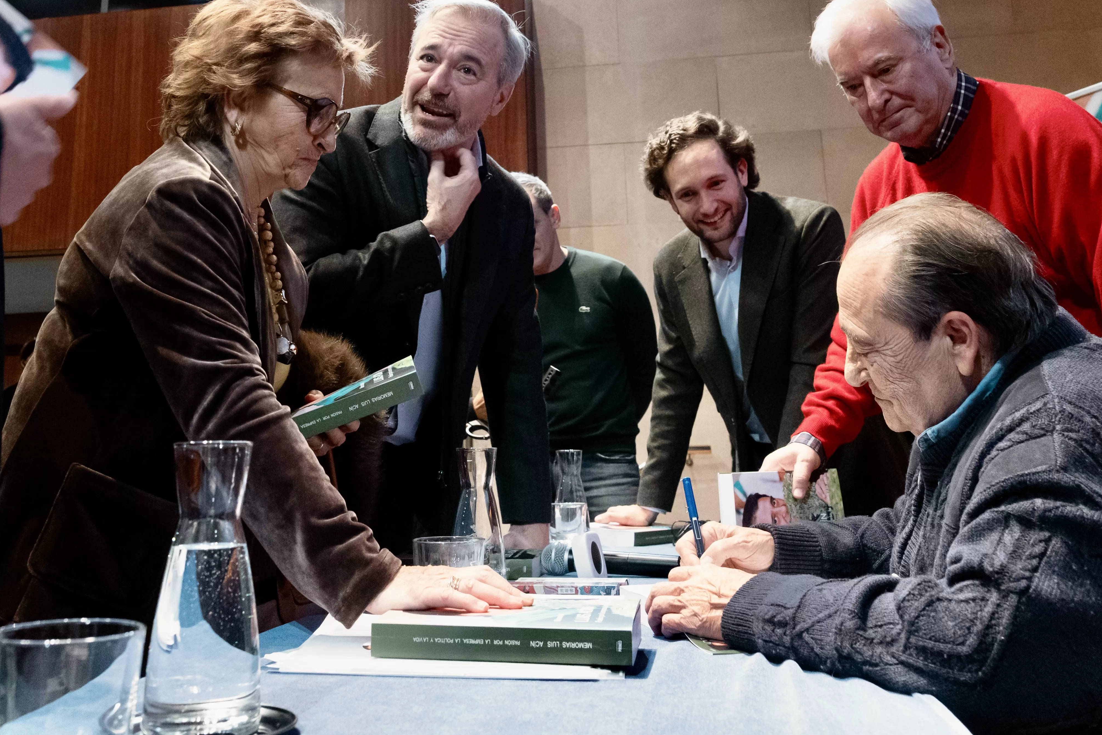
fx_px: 1102
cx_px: 504
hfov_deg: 53.1
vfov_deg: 36.1
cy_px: 189
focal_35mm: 36
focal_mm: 24
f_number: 6.3
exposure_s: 1/50
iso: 10000
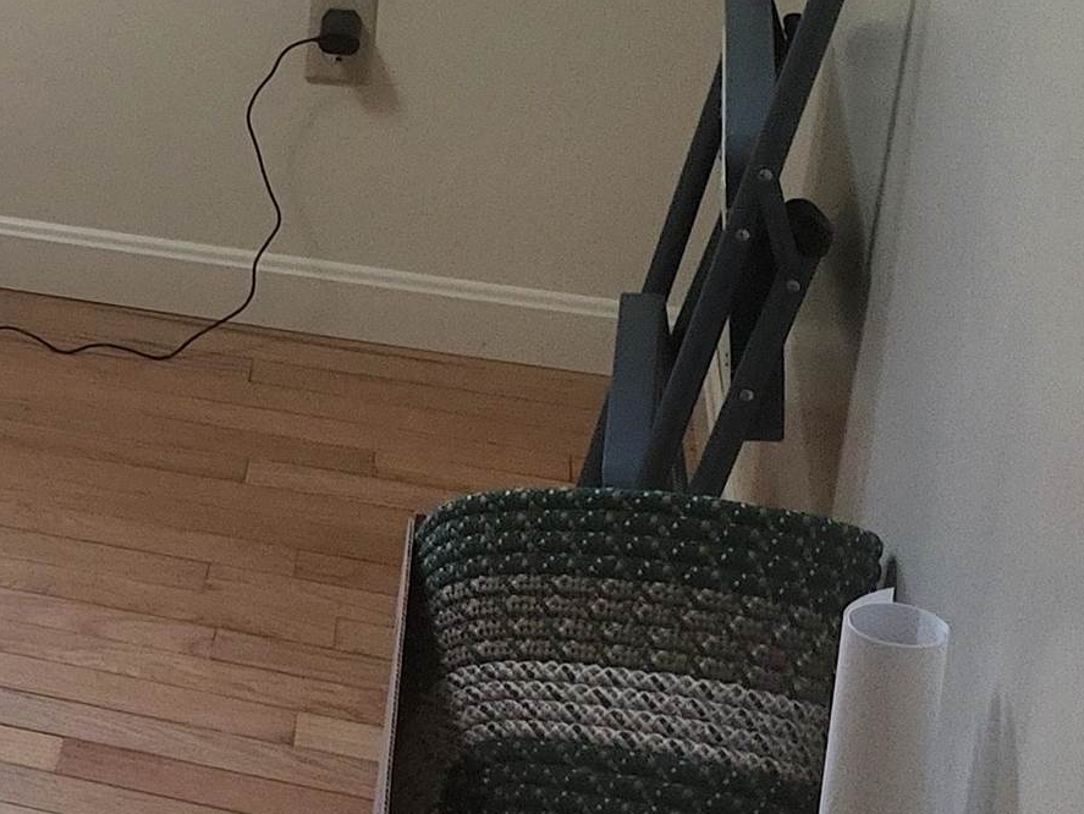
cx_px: -687
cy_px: -11
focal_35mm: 90
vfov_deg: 16.1
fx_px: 2819
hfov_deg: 18.4
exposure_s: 1/40
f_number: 1.8
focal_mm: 5.4
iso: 640
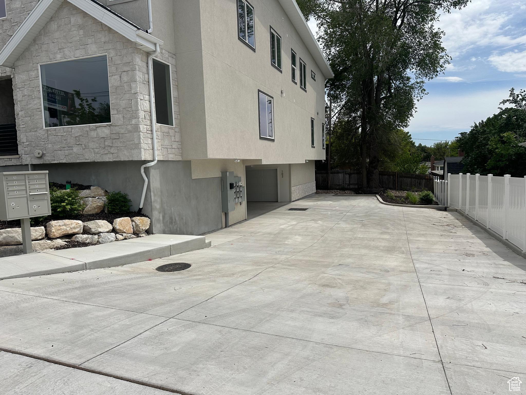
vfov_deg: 56.8
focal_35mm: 24
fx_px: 365
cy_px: 198
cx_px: 263
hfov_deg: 71.6
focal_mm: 6.86
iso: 80
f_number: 1.78
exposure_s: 1/9709
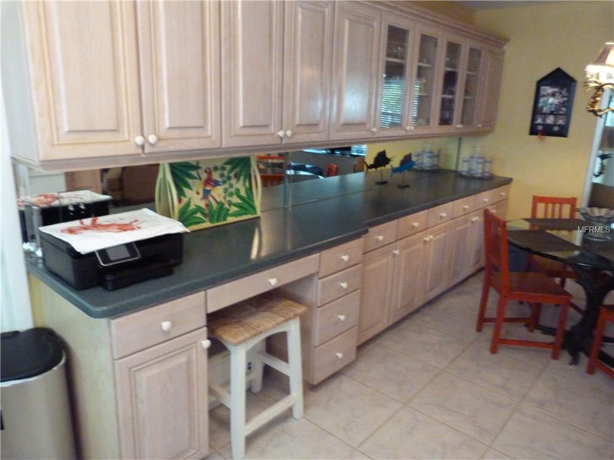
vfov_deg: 54.9
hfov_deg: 69.4
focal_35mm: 25
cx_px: 307
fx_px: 443
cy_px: 230
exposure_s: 1/40
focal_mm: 4.5
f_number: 2.8
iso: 800
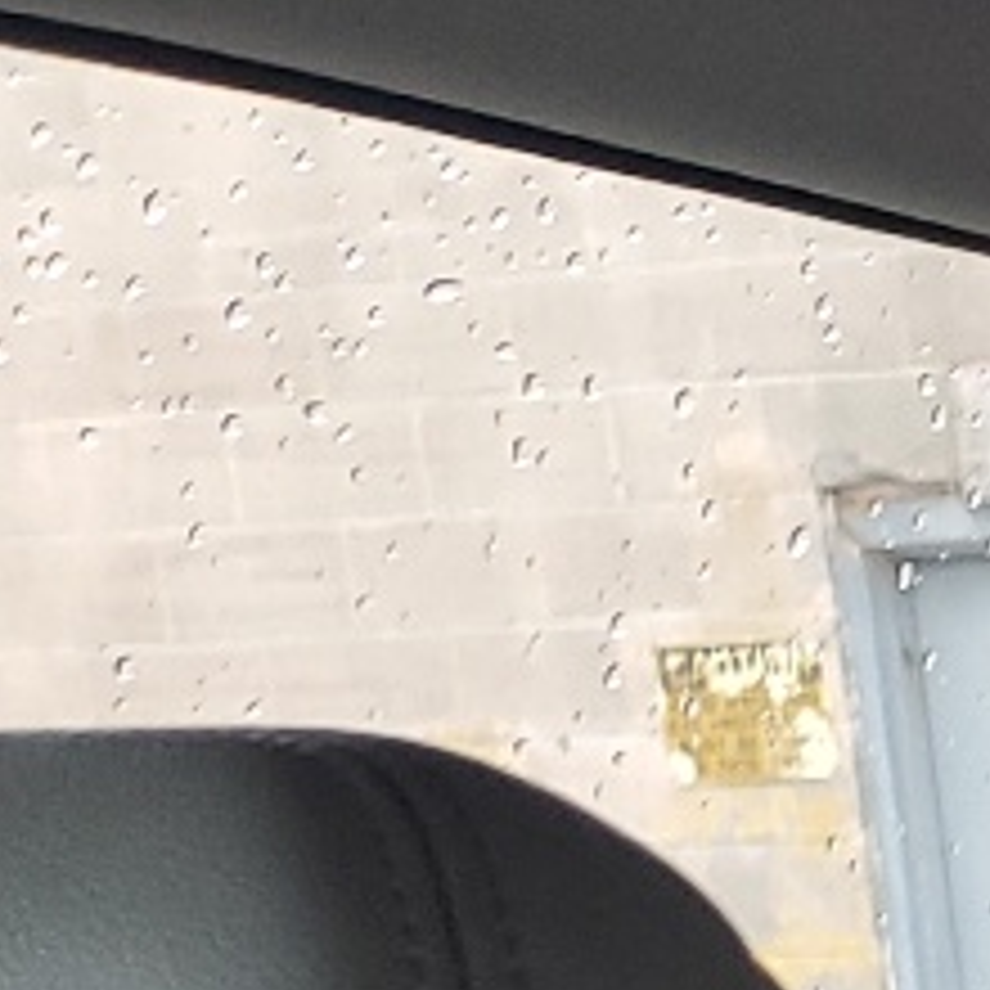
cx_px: 3447
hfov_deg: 8.1
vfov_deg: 9.7
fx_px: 5404
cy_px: 2048
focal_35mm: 167
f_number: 1.5
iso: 69
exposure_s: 1/60.2
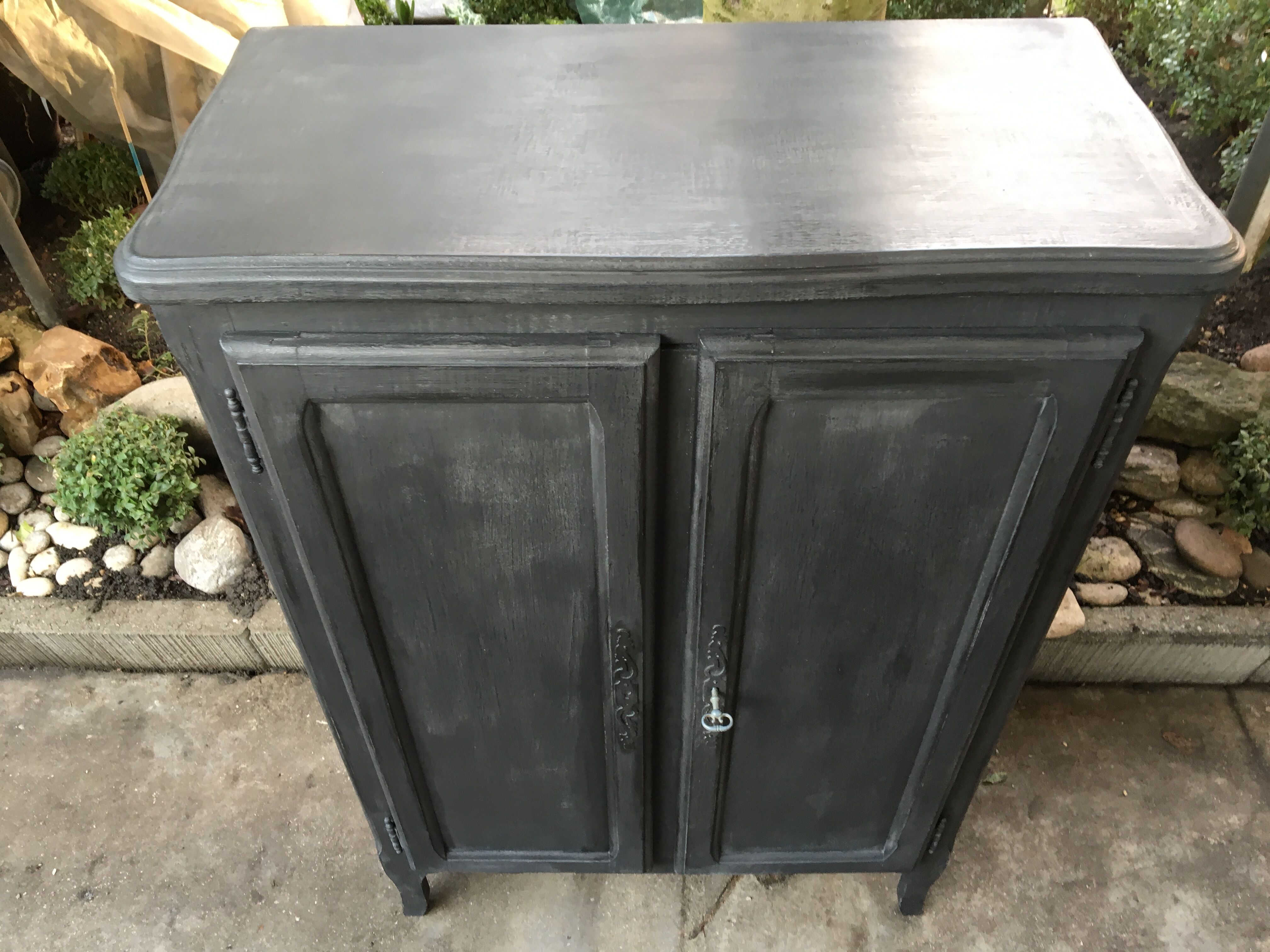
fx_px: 1064
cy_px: 476
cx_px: 635
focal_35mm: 29
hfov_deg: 61.7
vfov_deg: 48.2
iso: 80
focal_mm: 4.15
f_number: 2.2
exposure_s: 1/33
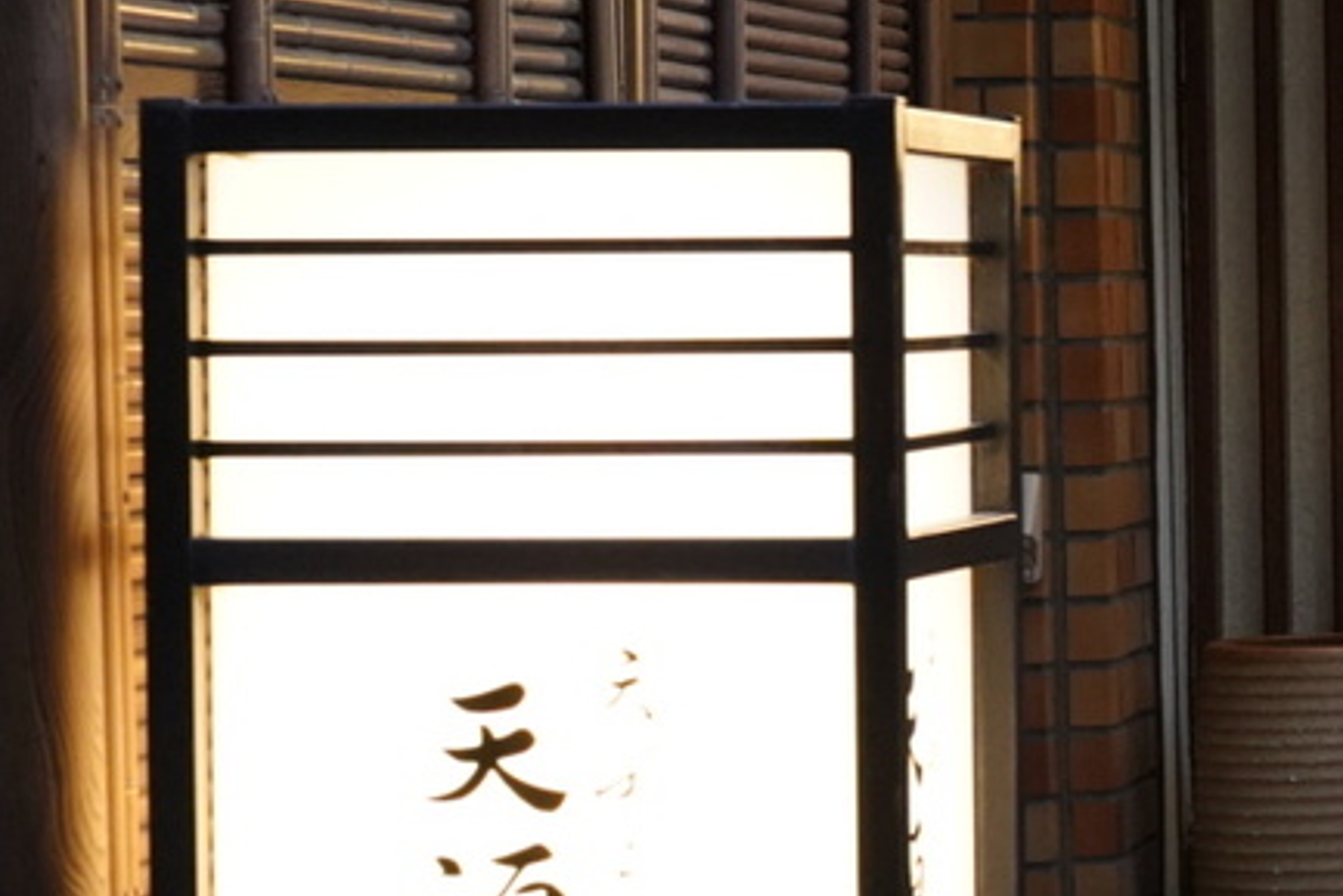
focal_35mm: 168
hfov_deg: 11.5
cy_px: 471
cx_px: 2205
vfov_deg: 8.2
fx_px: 6269
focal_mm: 50
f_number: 5.6
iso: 6400
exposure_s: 1/125
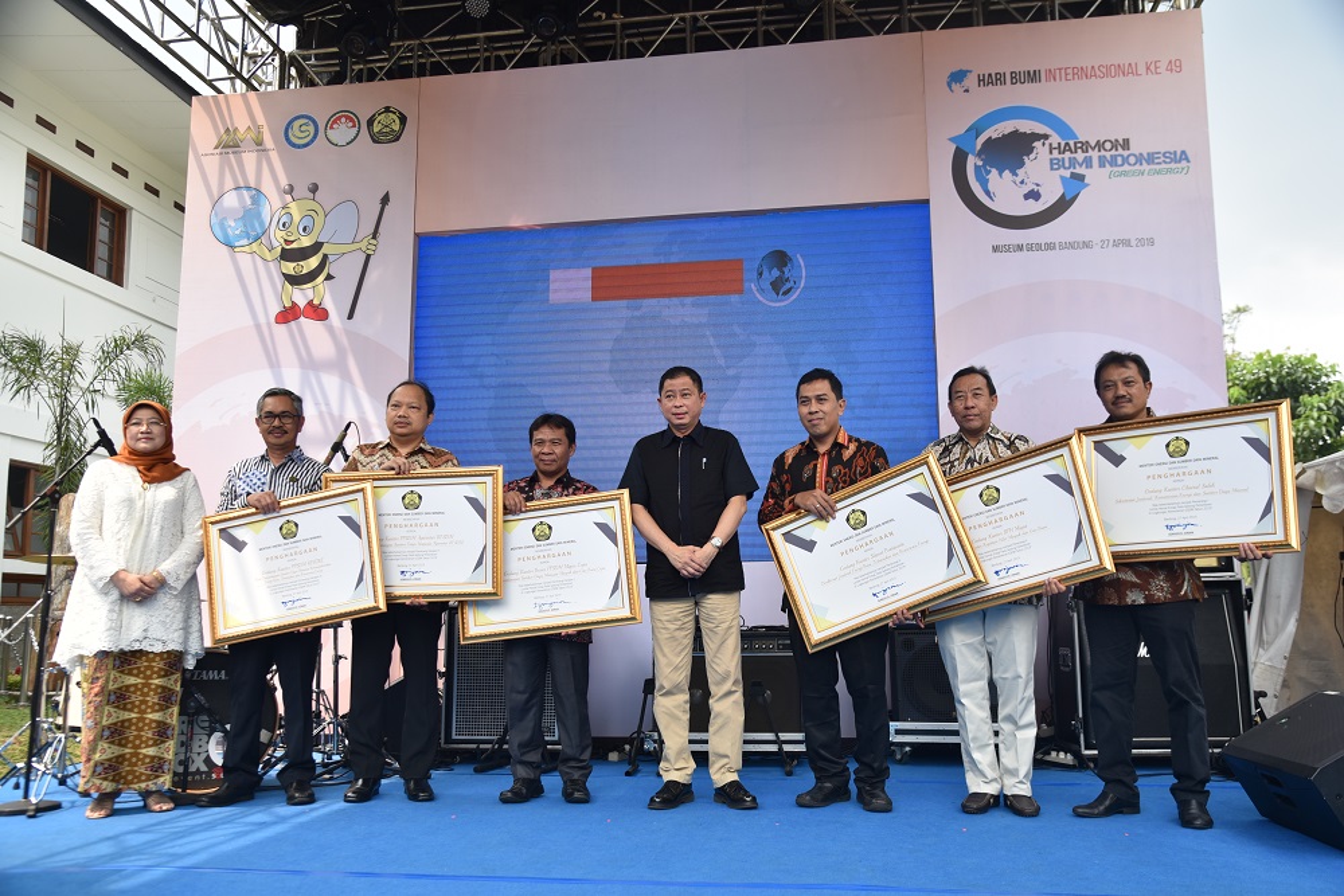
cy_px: 448
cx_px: 672
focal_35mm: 30
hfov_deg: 61.9
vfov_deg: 43.6
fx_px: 1120
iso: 200
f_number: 5.6
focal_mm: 30
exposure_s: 1/125
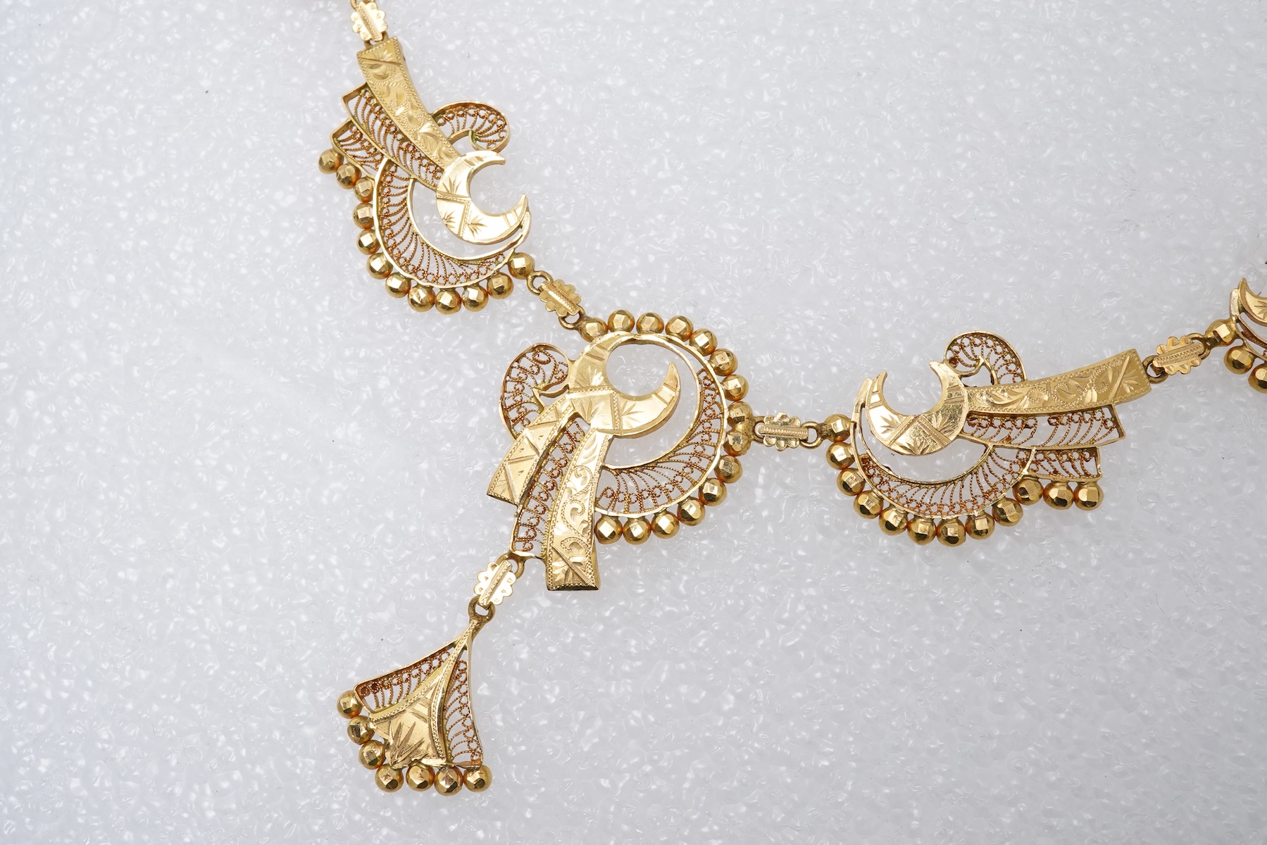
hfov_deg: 43.6
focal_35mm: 45
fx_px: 1584
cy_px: 422
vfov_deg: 29.9
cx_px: 634
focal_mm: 30
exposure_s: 1/125
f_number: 22
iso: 500
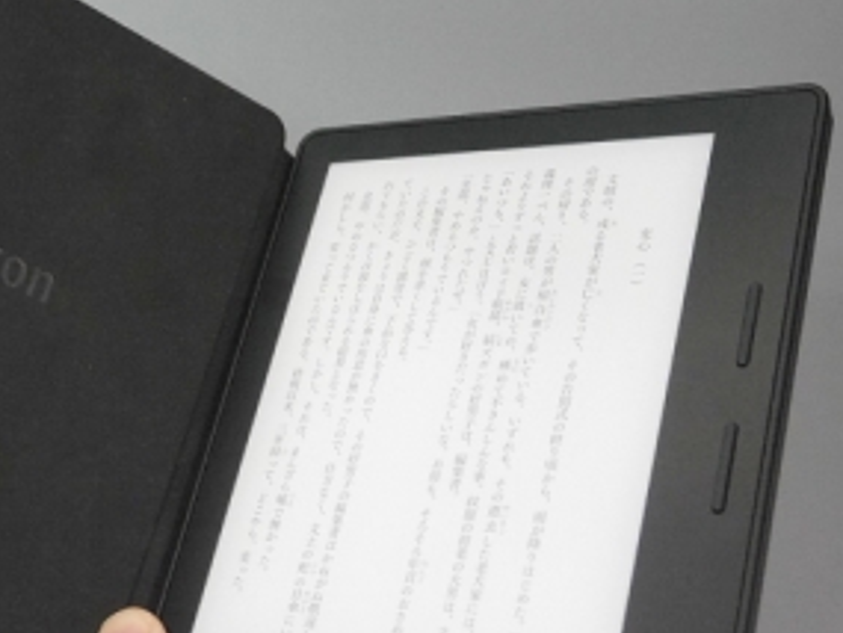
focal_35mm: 64
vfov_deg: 22.9
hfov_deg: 29.7
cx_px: 186
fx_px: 1559
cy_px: 346
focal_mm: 19
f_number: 4.4
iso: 2500
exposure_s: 1/125
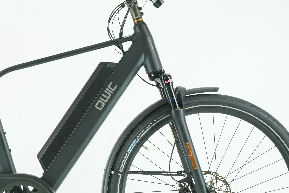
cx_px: 48
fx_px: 899
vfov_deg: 12.2
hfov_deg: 18.1
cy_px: 122
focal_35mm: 112
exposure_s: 1/200
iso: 2500
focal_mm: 59
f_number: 5.6
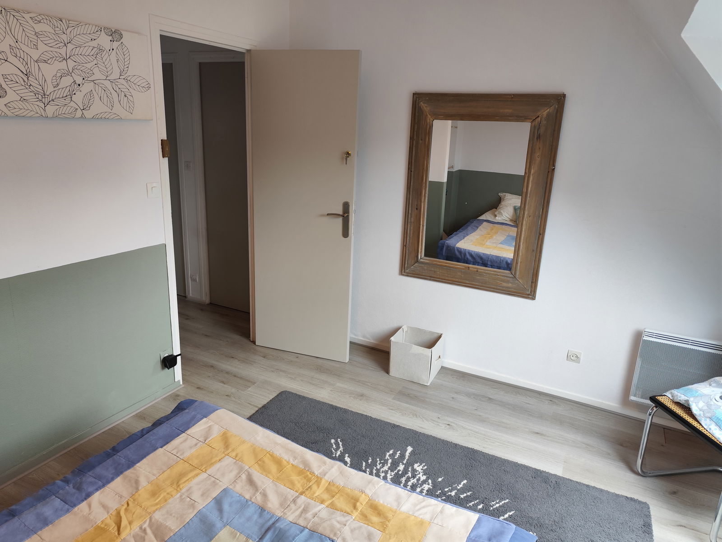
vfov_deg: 58.9
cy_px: 271
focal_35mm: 23
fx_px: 480
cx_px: 361
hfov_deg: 73.9
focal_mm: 6.14
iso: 320
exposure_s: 1/100
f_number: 1.65
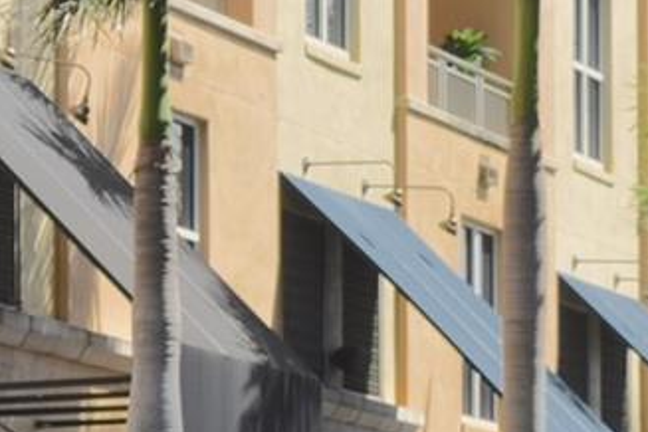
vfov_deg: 4.9
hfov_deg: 7.3
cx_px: -145
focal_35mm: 279
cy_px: 642
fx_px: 5022
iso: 200
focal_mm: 38
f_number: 8
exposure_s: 1/250
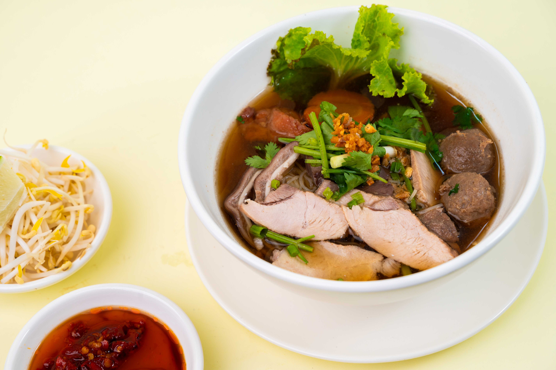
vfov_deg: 18.2
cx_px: 278
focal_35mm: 75
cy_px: 185
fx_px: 1158
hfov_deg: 27.0
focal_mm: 75
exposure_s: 1/80
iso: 160
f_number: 7.1
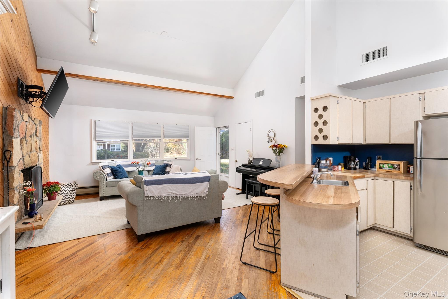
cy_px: 150
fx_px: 209
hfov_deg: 94.0
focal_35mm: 17
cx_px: 224
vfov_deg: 71.1
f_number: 8
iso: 400
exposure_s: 1/125
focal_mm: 16.8
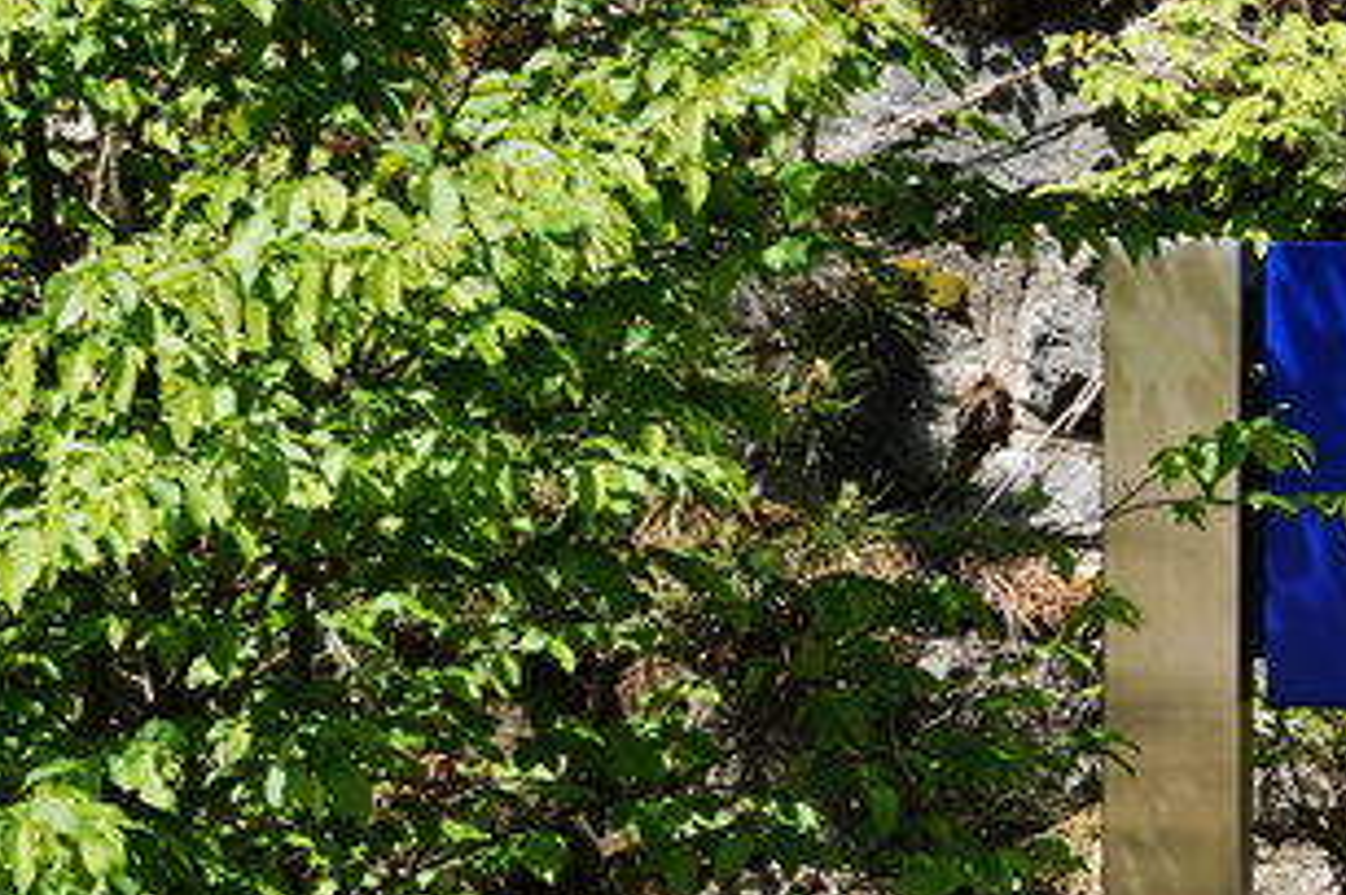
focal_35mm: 205
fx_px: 7655
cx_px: 2512
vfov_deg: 6.7
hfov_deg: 9.5
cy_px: 772
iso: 100
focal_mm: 35
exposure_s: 1/80
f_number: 11
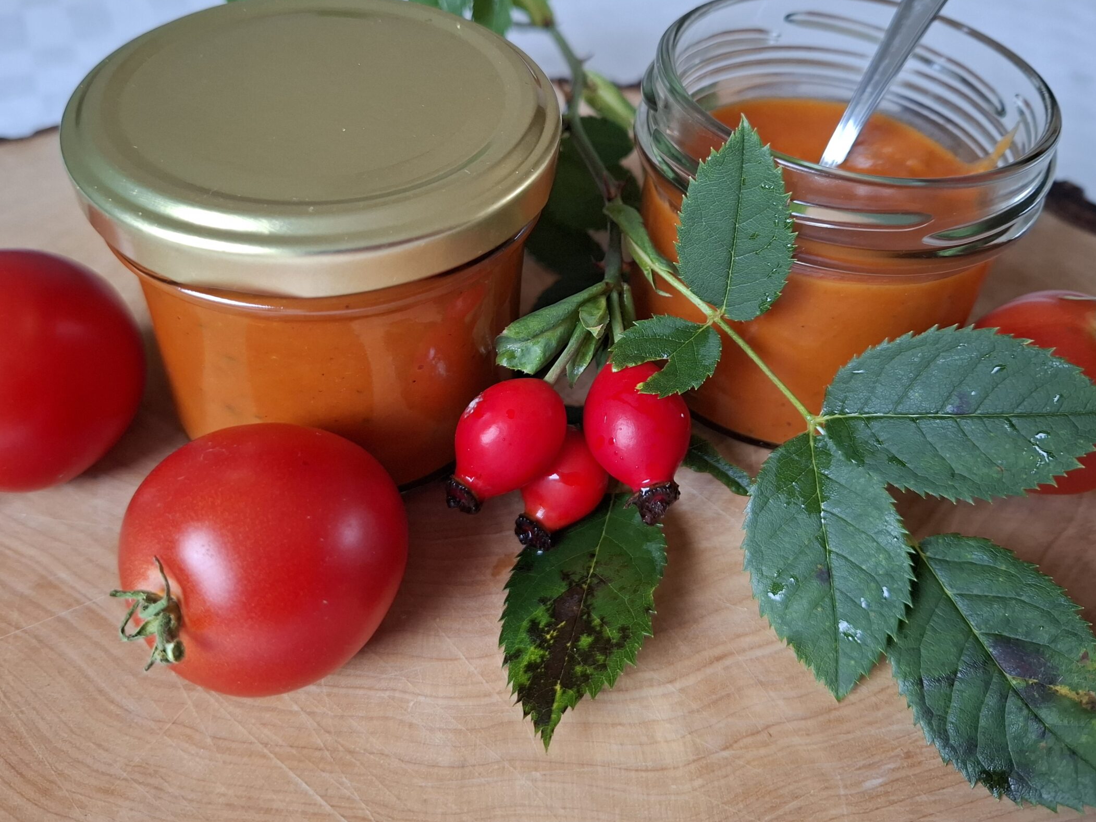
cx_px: 534
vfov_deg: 49.5
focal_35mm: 28
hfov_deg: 63.4
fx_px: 886
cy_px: 335
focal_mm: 5.54
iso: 400
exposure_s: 1/33
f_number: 1.8
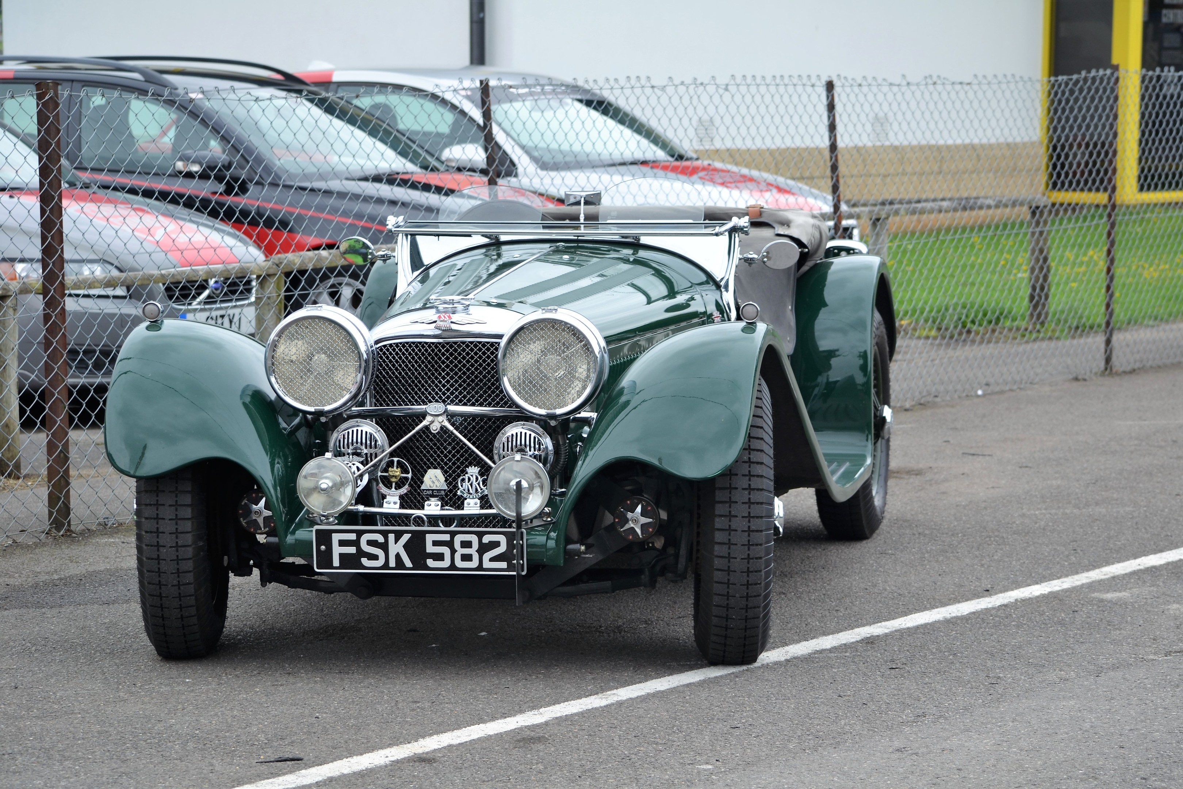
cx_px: 592
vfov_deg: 11.7
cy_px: 394
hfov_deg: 17.5
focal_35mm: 117
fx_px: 3844
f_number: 5.6
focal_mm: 78
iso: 100
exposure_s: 1/125
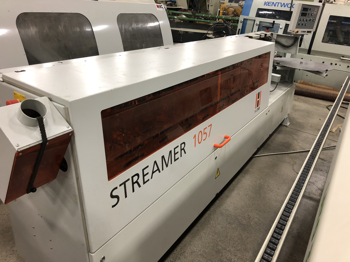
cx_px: 175
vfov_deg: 49.7
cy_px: 131
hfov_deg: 63.4
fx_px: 283
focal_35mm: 28
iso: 40
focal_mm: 4
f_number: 1.8
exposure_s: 1/15
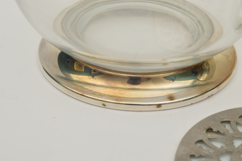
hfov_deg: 24.6
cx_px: 121
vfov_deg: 16.6
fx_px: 555
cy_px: 80
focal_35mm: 82
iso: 100
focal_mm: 55
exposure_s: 1/125
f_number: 11
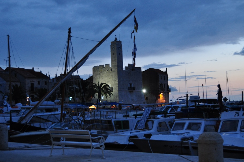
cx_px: 116
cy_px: 88
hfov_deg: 35.7
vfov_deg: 24.1
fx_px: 379
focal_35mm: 56
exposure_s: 1/30
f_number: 4.5
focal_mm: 34
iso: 900
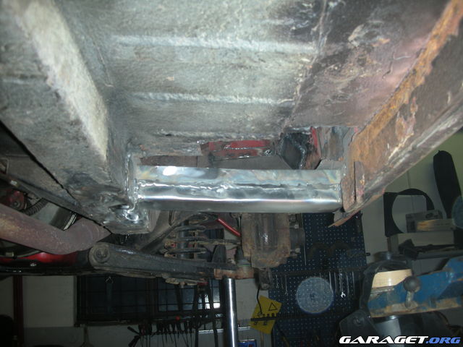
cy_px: 174
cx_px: 232
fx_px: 468
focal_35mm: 35
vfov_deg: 40.7
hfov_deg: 52.6
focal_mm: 5.8
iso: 50
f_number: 2.8
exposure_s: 1/60
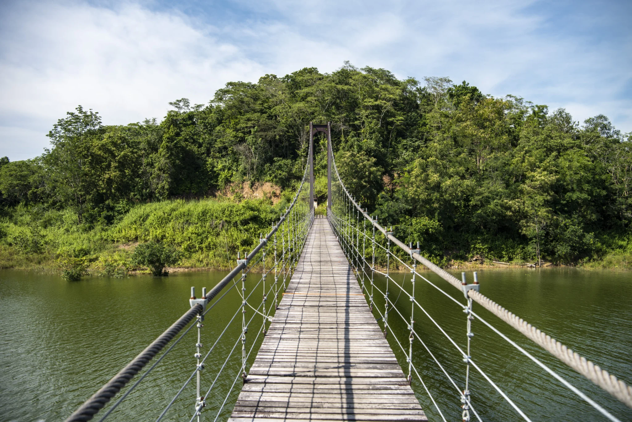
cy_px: 211
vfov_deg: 38.9
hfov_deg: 55.8
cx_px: 316
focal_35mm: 34
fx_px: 597
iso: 100
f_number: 4.5
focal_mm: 34
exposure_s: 1/800
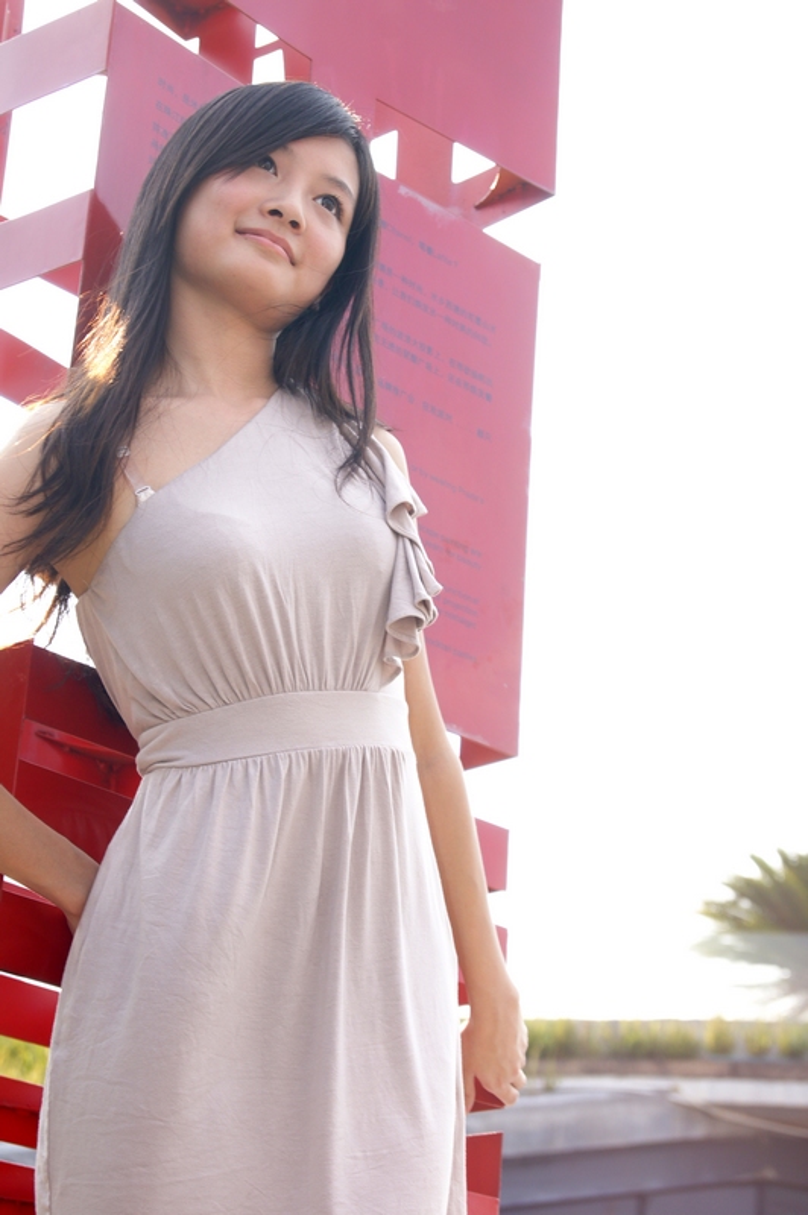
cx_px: 404
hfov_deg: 16.5
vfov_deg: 24.6
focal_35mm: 82
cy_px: 608
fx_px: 2782
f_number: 5.6
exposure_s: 1/160
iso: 200
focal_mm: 55
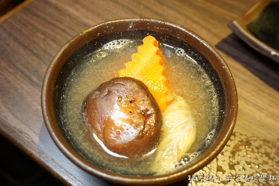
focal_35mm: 34
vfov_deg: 38.4
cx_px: 140
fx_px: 267
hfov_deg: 55.1
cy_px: 93
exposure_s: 1/160
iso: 2500
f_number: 4
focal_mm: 23
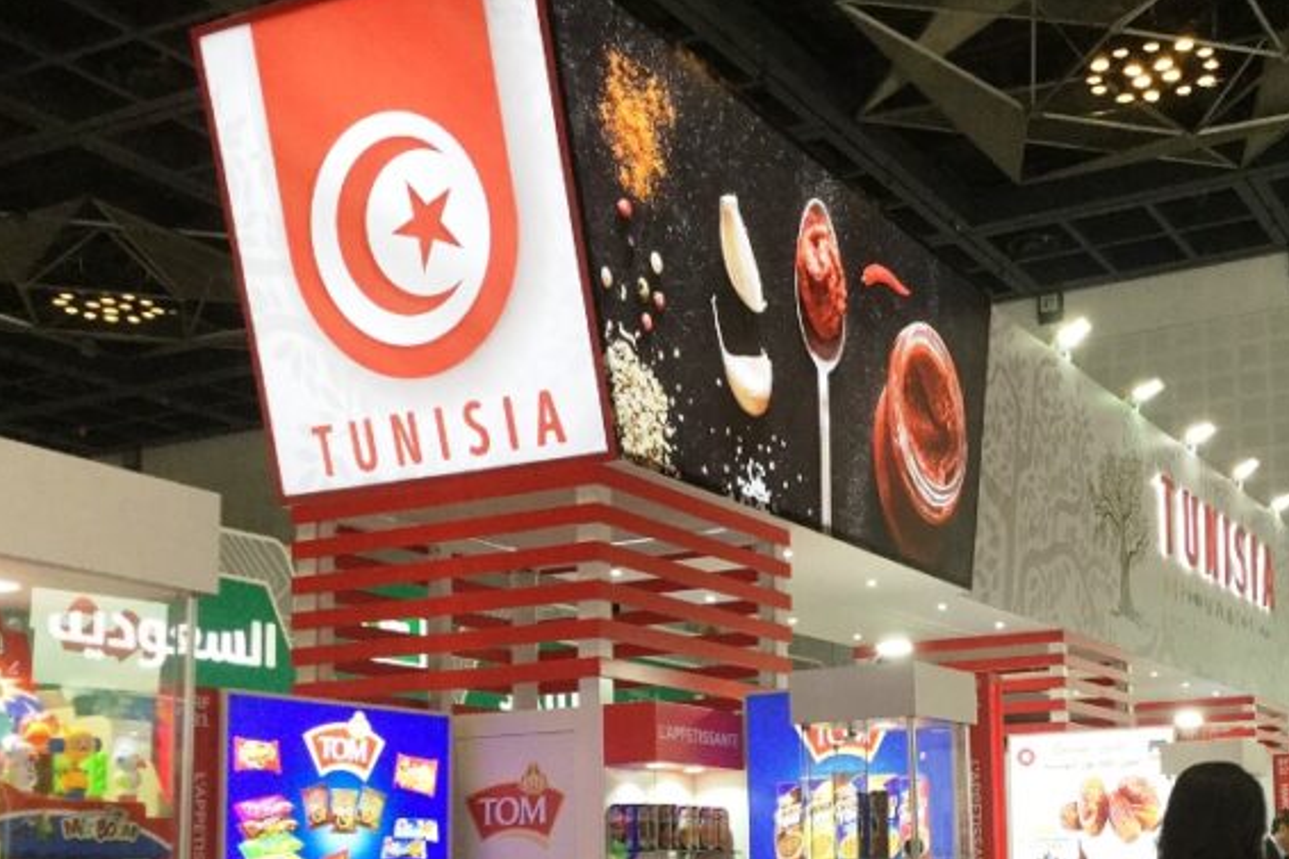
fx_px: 1754
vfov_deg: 26.8
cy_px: 721
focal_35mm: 49
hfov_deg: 39.7
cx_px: 897
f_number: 2.4
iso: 50
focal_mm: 3.3
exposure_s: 1/33
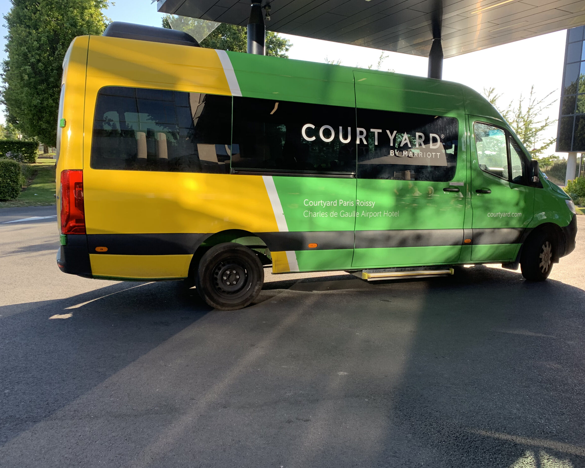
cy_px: 242
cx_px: 307
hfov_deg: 62.2
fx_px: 485
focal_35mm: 28
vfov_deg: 51.5
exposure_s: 1/285
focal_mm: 4.25
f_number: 1.8
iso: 25
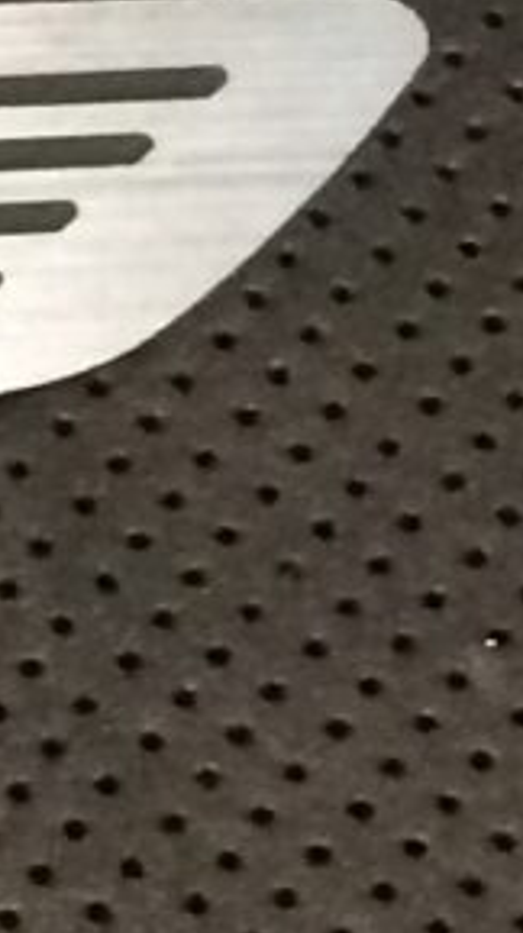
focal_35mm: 280
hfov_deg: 3.4
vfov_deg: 7.7
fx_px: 6921
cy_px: 655
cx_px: -3341
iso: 250
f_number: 2.2
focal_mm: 4.15
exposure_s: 1/20
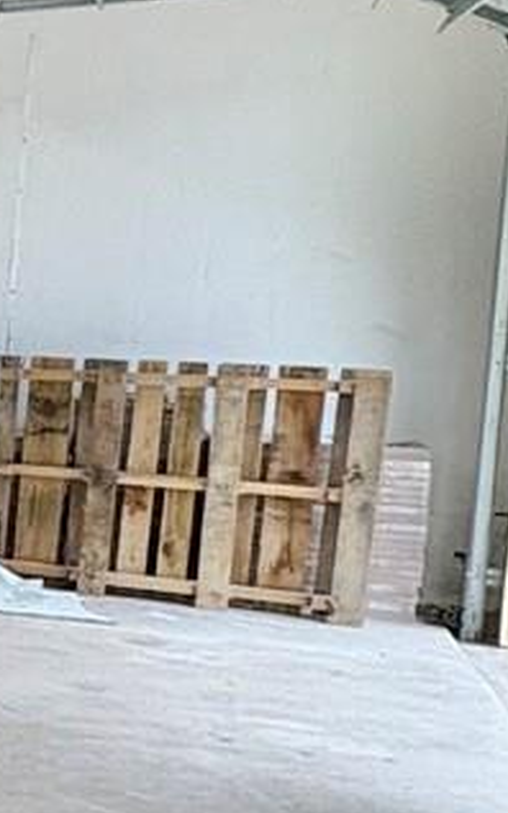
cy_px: 444
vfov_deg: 27.5
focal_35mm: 75
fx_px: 1662
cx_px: -1147
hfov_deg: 10.3
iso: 100
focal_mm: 2.22
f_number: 2.2
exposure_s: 1/120
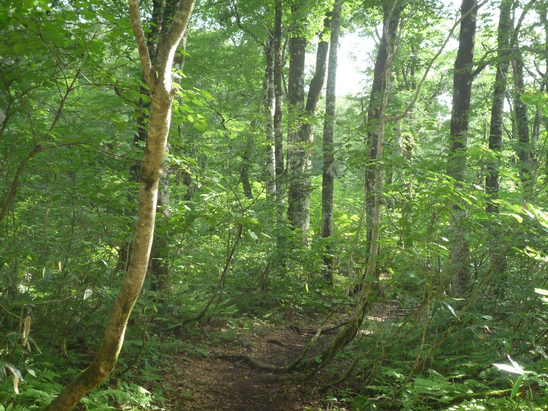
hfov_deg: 42.9
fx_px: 697
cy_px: 206
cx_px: 274
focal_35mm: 44
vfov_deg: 32.9
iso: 125
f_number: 4.3
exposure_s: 1/40
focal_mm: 7.8
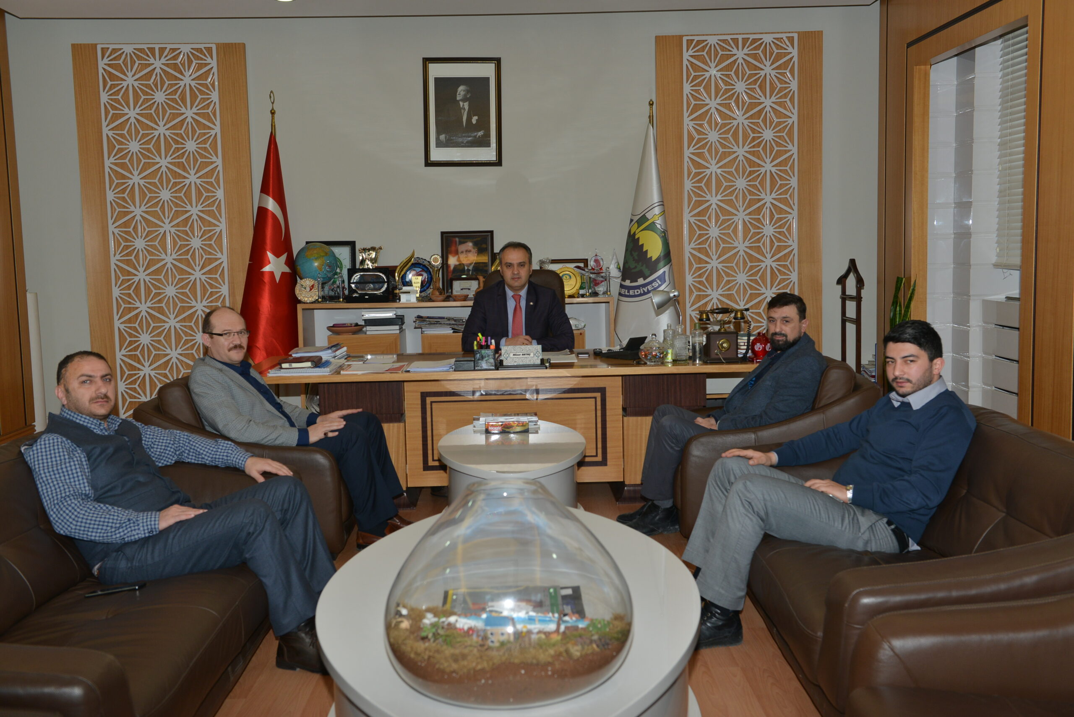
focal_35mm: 38
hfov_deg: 50.7
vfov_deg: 35.1
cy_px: 358
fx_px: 1134
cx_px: 537
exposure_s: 1/100
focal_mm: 38
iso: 400
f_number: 5.6
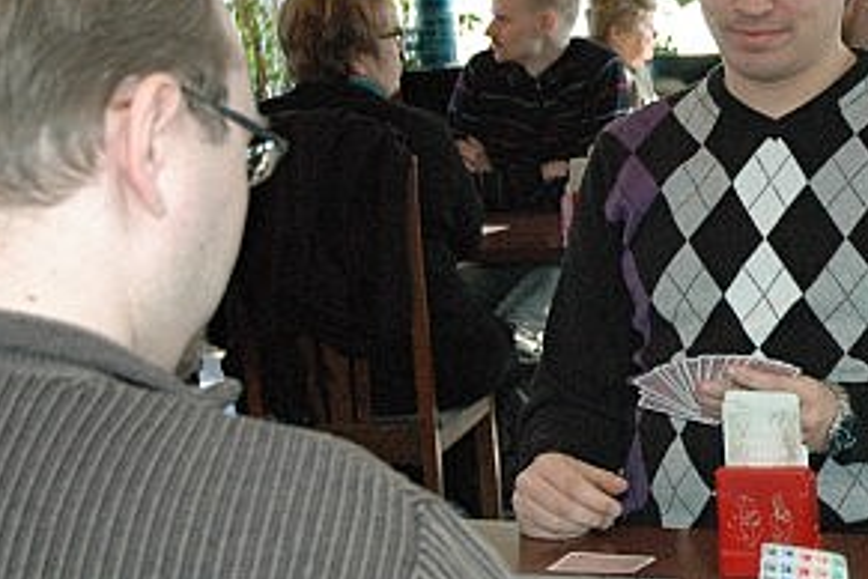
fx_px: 2315
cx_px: 787
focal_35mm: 96
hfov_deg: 20.8
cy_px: 227
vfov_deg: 14.2
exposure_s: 1/125
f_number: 5
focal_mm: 31
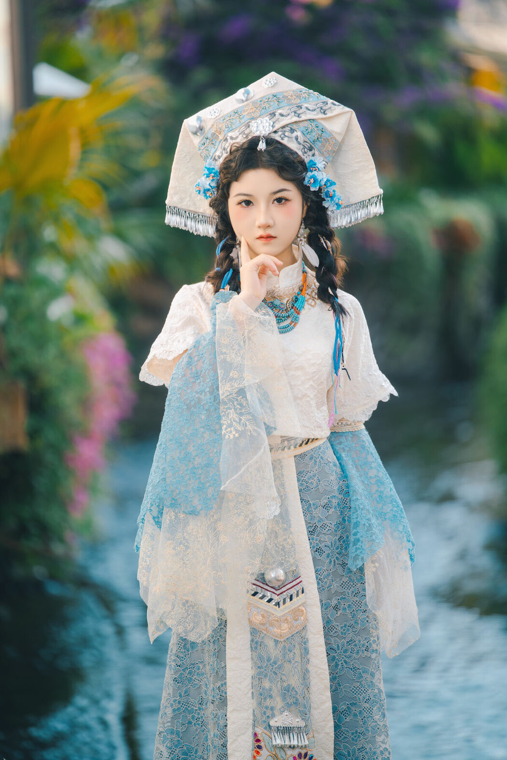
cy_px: 380
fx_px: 3337
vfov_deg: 13.0
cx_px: 254
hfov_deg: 8.7
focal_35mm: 158
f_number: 2.8
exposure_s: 1/160
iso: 80
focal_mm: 158
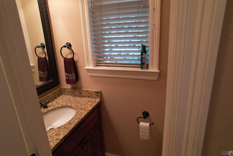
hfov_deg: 78.6
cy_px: 78
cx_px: 116
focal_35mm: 22
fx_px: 142
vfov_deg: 57.2
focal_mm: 8.38
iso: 150
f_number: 2.8
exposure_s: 1/15
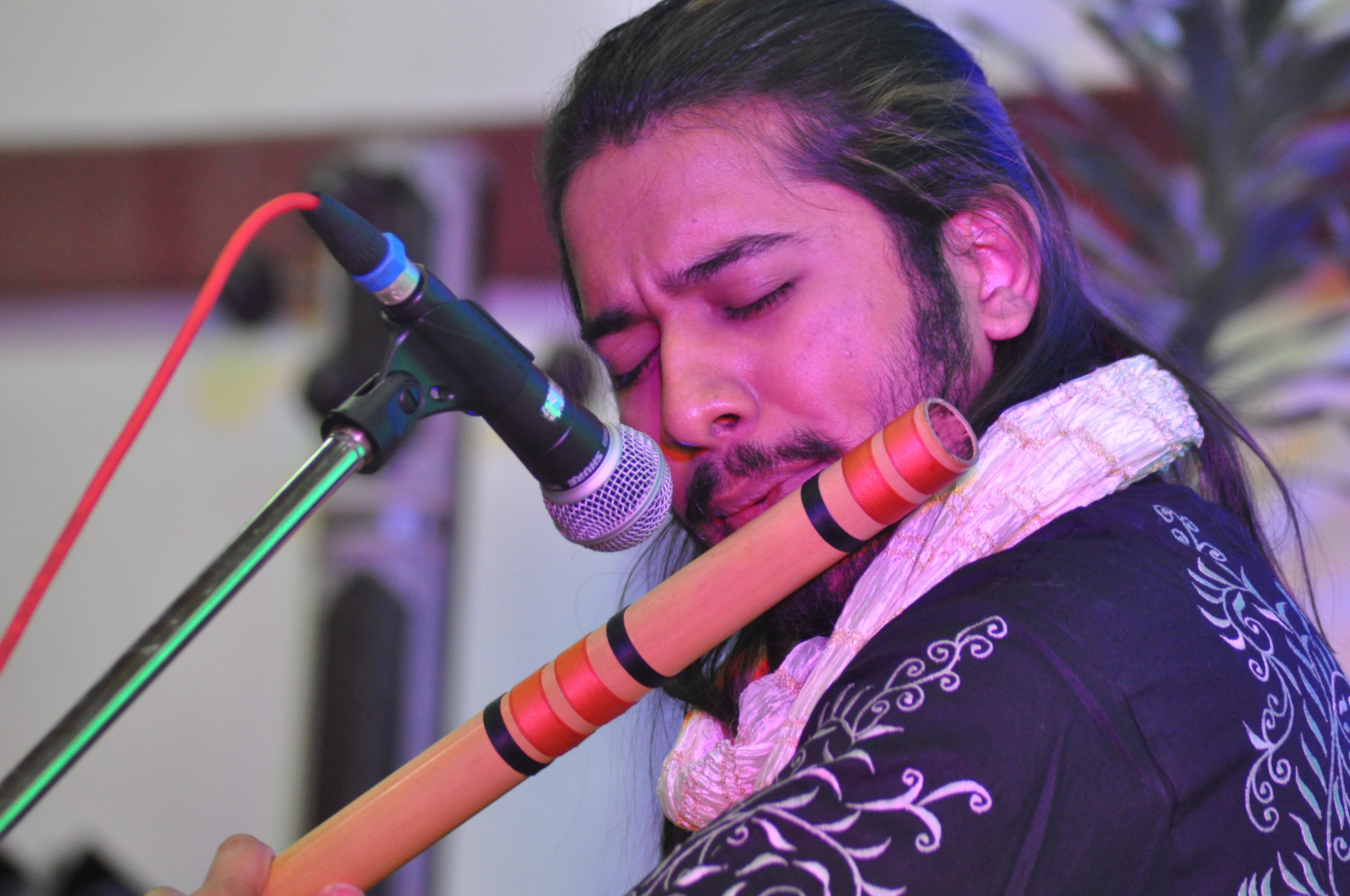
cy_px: 448
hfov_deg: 5.7
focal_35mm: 360
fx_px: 13483
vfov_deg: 3.8
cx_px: 675
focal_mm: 240
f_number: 5
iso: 1600
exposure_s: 1/60
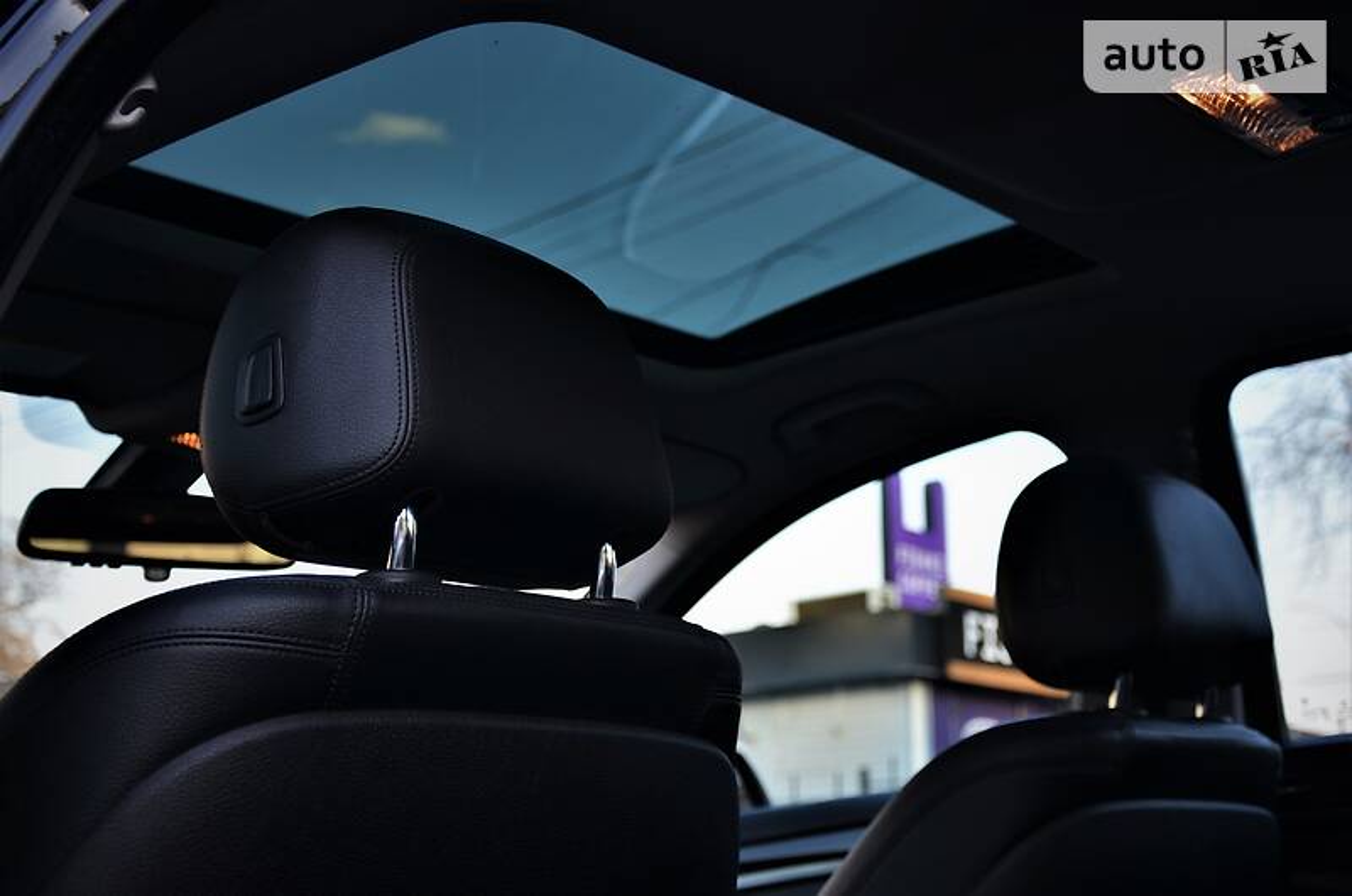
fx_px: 2136
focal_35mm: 57
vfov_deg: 23.7
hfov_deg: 35.1
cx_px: 676
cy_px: 448
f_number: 4.5
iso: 200
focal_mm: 38
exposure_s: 1/160
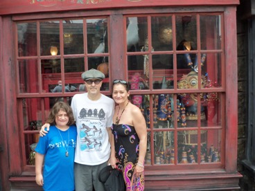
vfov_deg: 41.8
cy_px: 96
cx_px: 128
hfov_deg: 54.0
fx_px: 250
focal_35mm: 34
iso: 80
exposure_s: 1/320
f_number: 2.9
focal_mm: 5.7
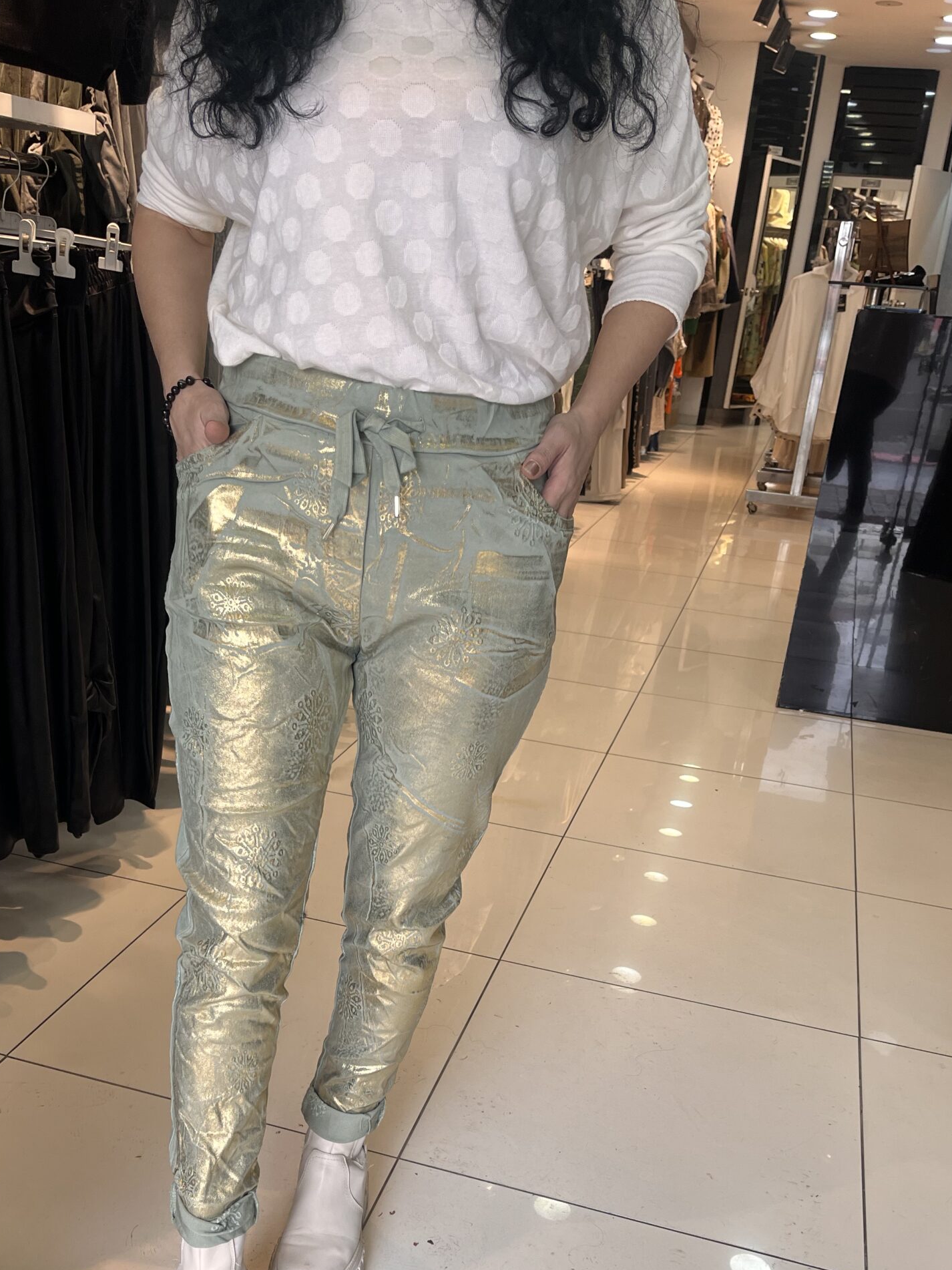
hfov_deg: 40.5
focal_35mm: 35
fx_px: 1284
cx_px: 375
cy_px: 838
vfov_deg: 51.7
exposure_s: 1/100
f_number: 1.6
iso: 50
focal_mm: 5.1
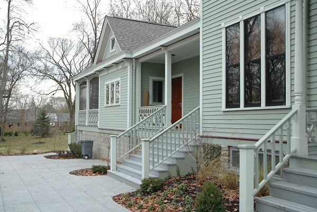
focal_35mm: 40
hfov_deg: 47.9
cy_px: 106
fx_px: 357
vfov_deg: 33.0
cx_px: 158
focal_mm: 27
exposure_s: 1/125
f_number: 3.8
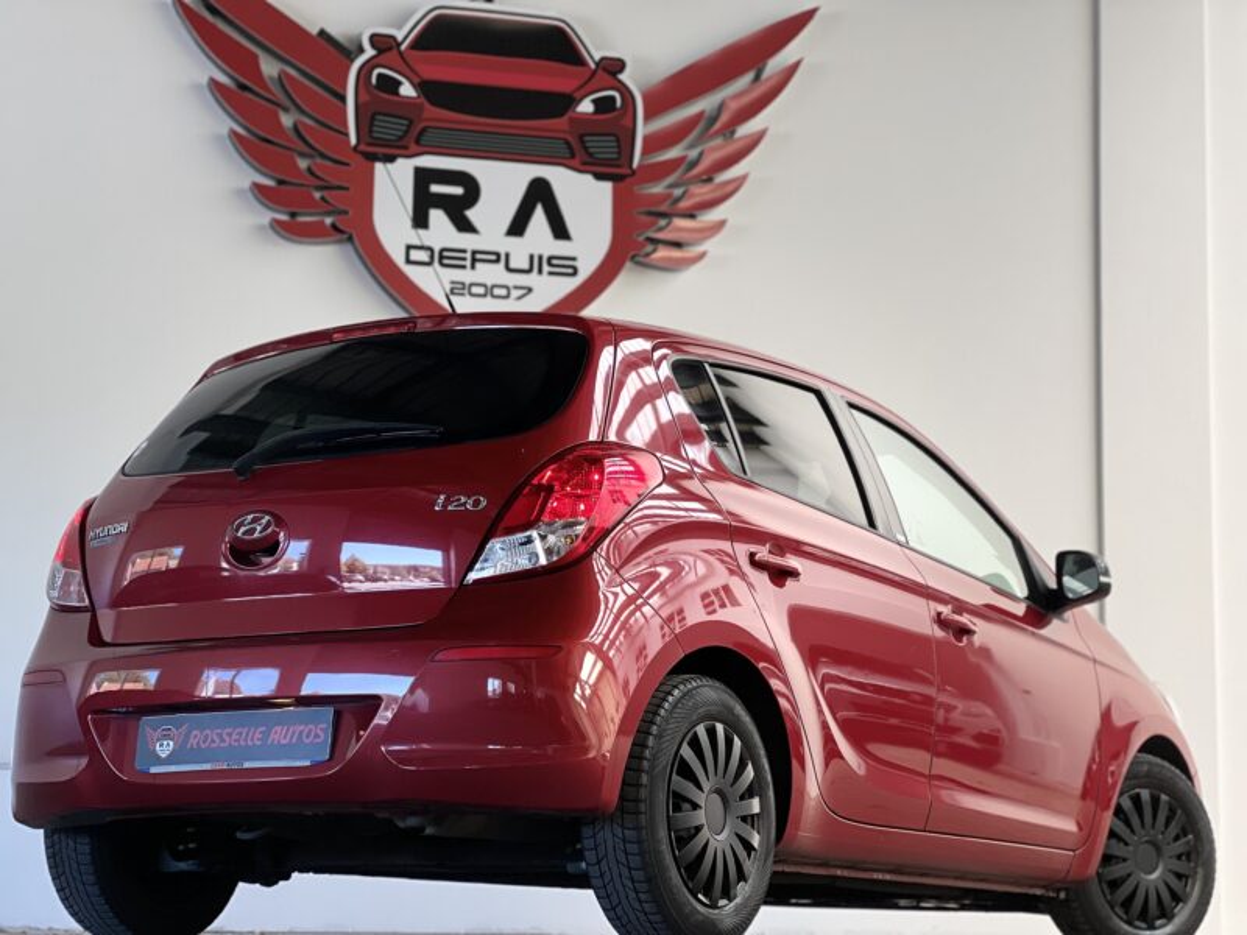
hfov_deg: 25.3
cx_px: 624
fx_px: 2774
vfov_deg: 19.1
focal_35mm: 77
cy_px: 468
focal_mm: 9
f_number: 2.8
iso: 125
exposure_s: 1/121
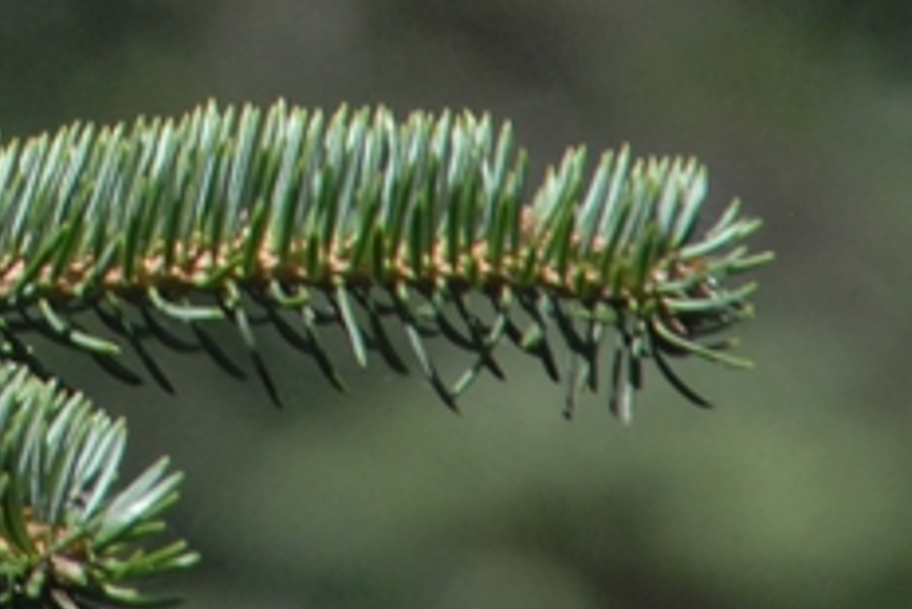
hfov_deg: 1.0
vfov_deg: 0.7
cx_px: -385
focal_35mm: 1988
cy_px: -411
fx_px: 50392
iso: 400
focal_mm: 300
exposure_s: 1/320
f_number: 9
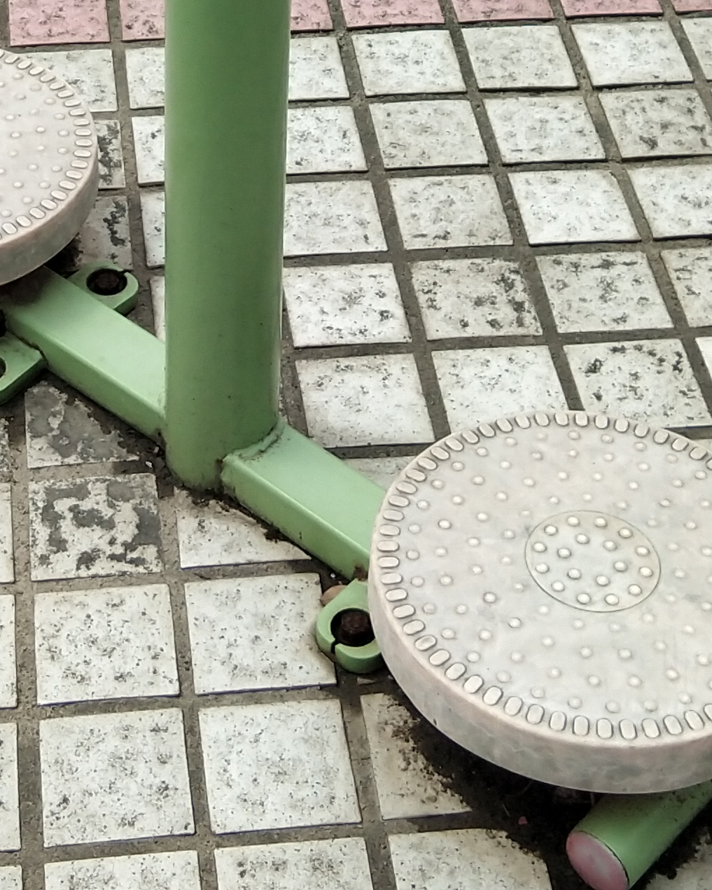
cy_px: -110
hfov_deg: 15.5
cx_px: 248
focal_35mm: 99
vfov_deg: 18.6
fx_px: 2607
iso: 50
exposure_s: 1/945
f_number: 2.2
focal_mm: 3.69
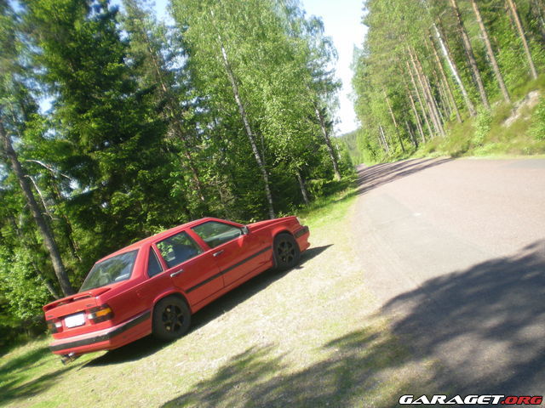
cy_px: 204
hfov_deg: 49.0
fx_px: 598
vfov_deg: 37.7
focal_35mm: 38
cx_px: 272
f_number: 3.1
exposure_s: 1/264
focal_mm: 6.3
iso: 77
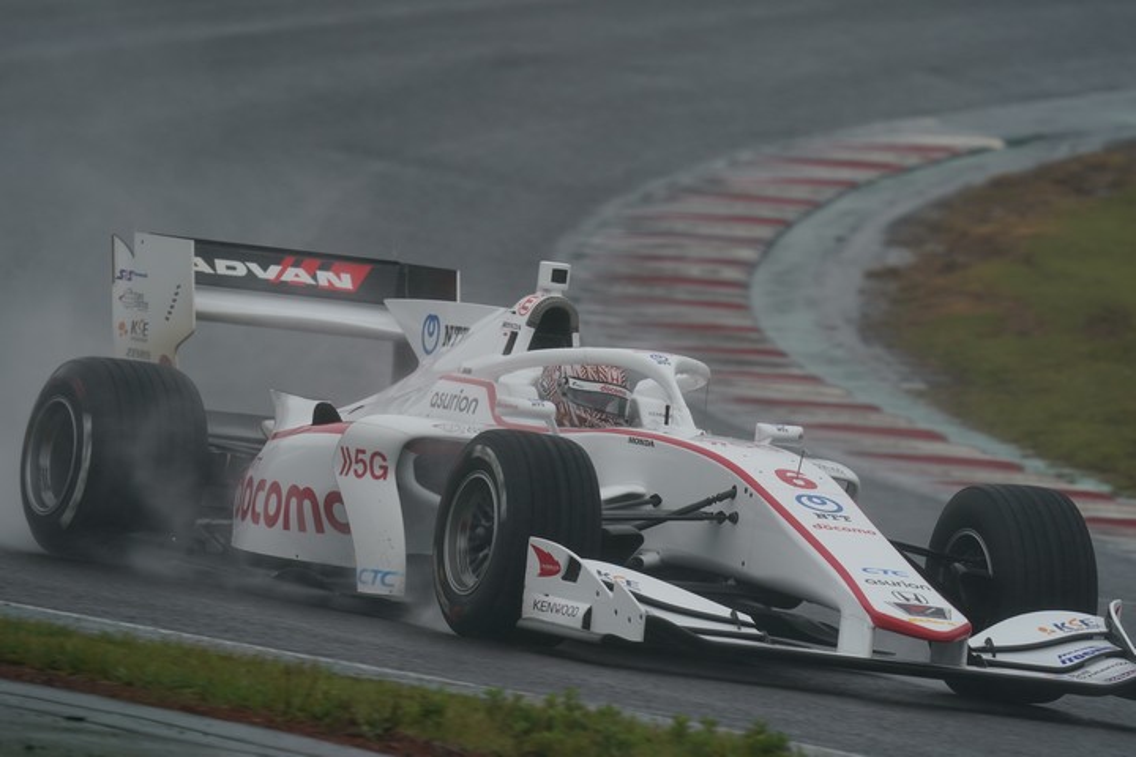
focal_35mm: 600
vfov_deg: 2.3
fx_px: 18932
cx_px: 568
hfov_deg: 3.4
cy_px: 378
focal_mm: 600
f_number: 9
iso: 320
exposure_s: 1/800
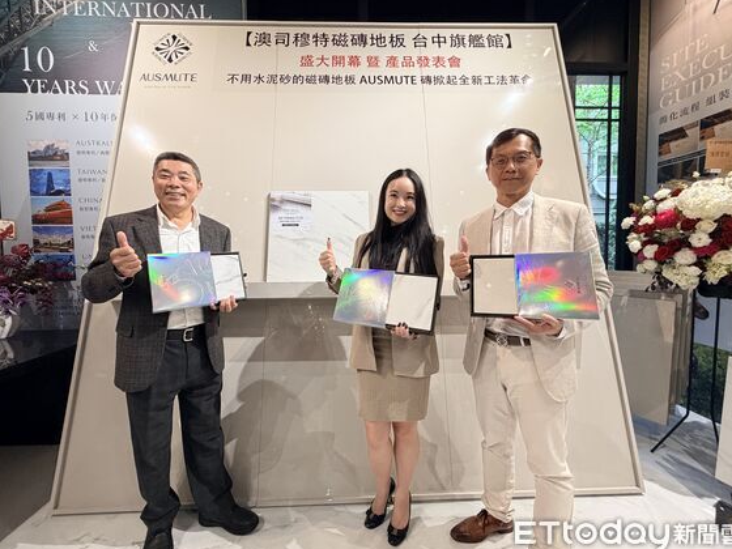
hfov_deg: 98.2
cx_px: 361
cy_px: 265
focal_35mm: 15
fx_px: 317
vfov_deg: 81.7
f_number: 2.2
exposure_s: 1/60
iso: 200
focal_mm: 2.22
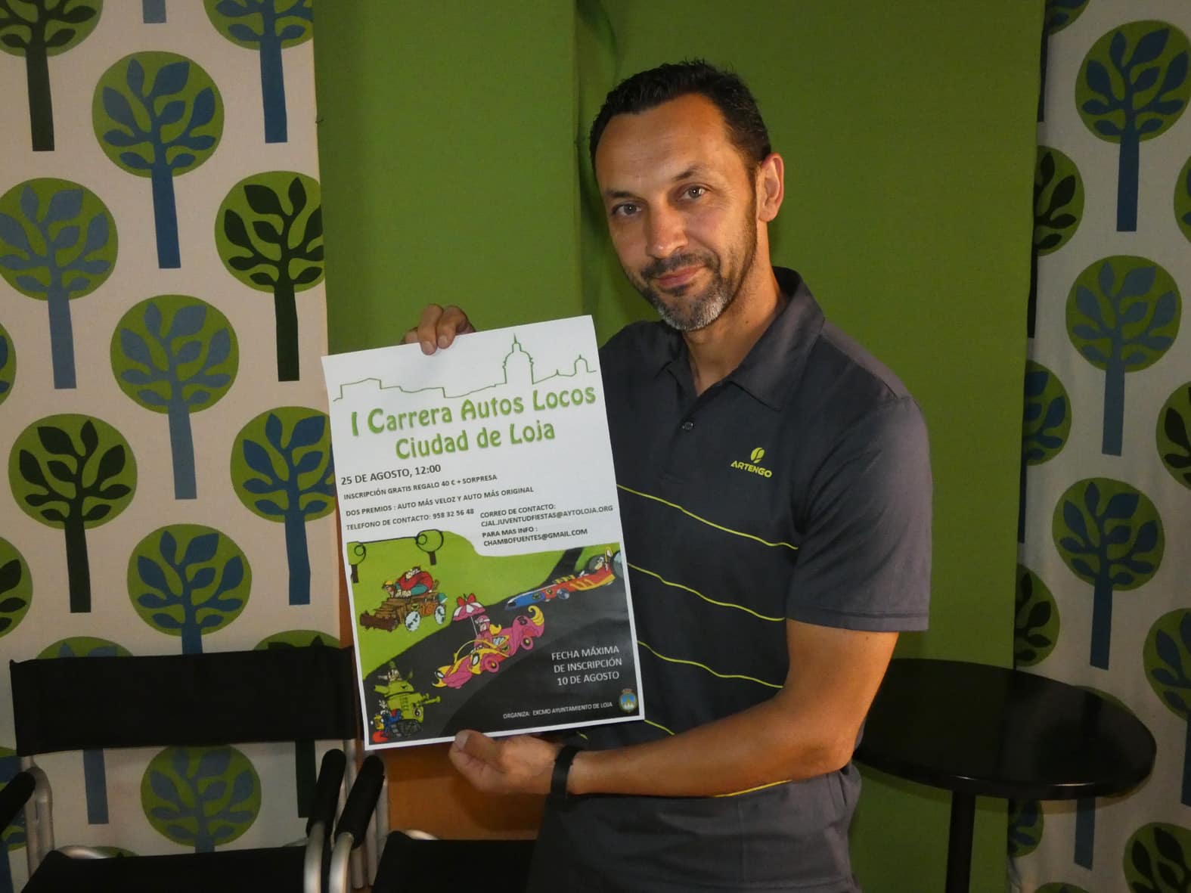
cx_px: 596
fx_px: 1204
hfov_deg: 52.6
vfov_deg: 40.7
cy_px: 446
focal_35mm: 35
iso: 800
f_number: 3.4
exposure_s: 1/60
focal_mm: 6.2
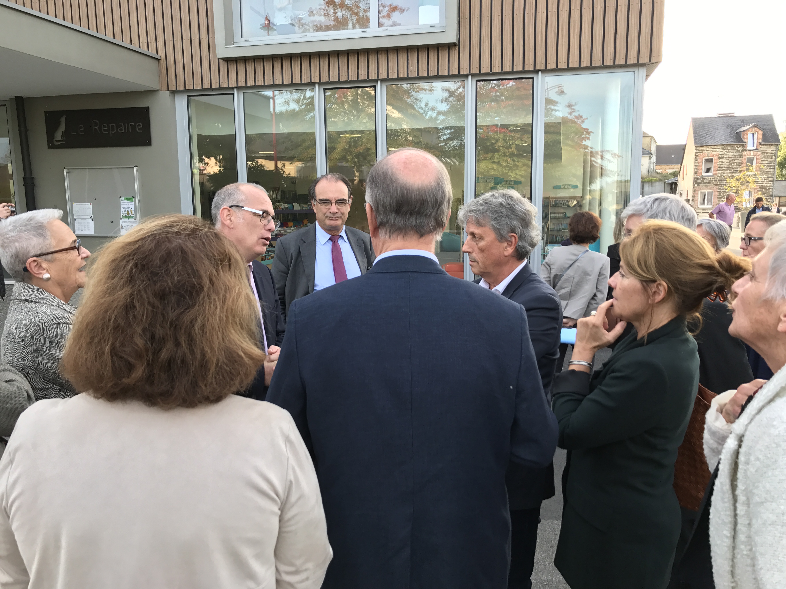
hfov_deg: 63.4
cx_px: 393
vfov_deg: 49.7
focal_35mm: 28
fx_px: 636
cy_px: 294
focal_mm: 3.99
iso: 20
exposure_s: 1/156
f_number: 1.8
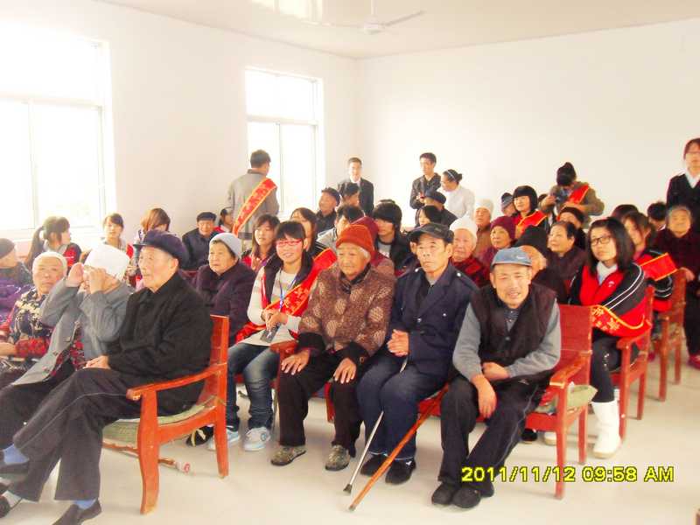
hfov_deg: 52.6
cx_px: 350
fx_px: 708
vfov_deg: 40.7
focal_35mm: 35
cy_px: 262
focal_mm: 6.3
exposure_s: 1/45
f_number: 3.5
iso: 400
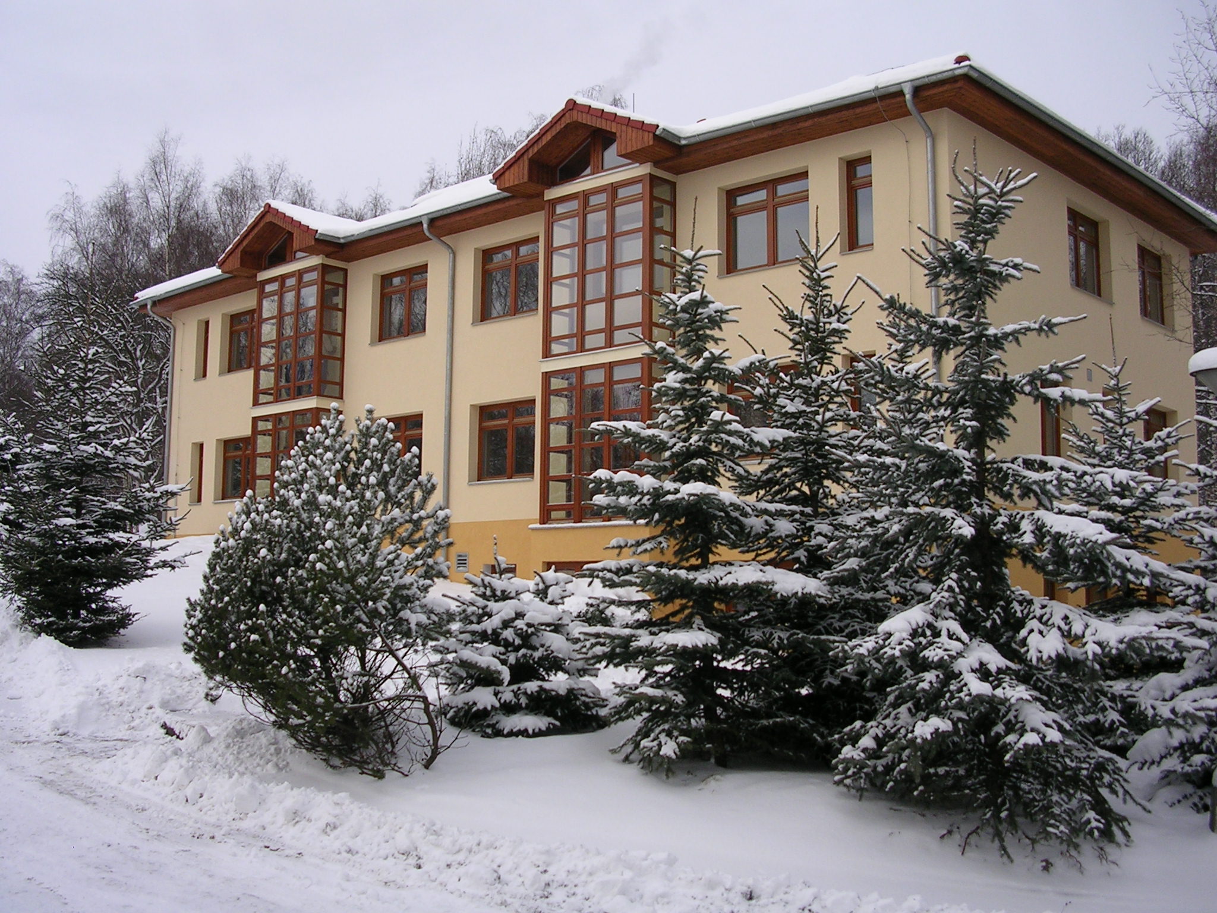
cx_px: 608
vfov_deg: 37.7
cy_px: 456
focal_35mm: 38
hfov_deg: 49.0
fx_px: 1336
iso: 50
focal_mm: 5.8
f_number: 2.8
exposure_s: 1/414
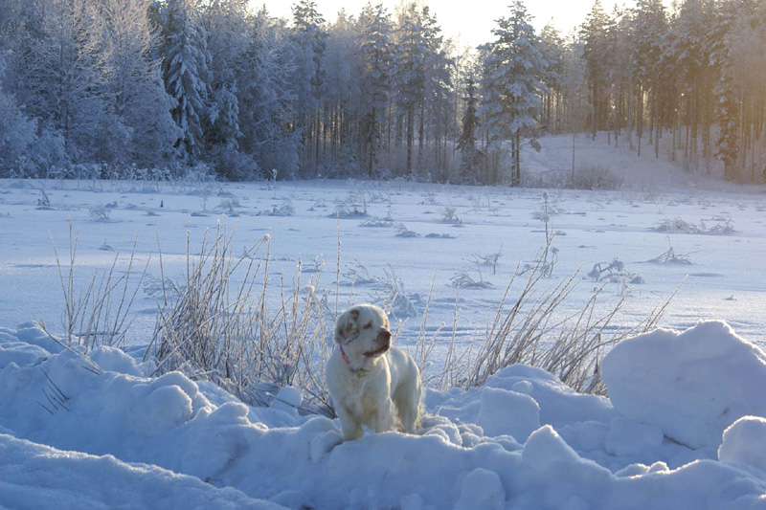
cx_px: 383
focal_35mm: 105
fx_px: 2234
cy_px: 255
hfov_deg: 19.5
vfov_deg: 13.0
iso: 100
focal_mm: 70
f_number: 7.1
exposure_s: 1/200
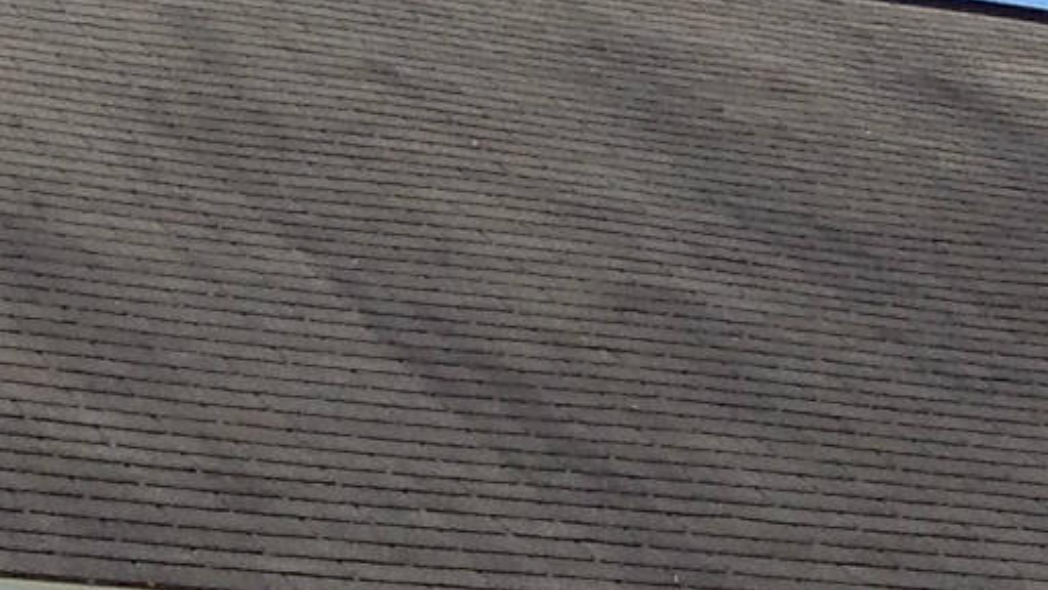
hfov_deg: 11.7
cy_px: 1377
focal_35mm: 182
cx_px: 935
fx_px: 5060
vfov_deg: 6.4
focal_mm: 3.3
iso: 32
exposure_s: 1/742
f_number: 2.4
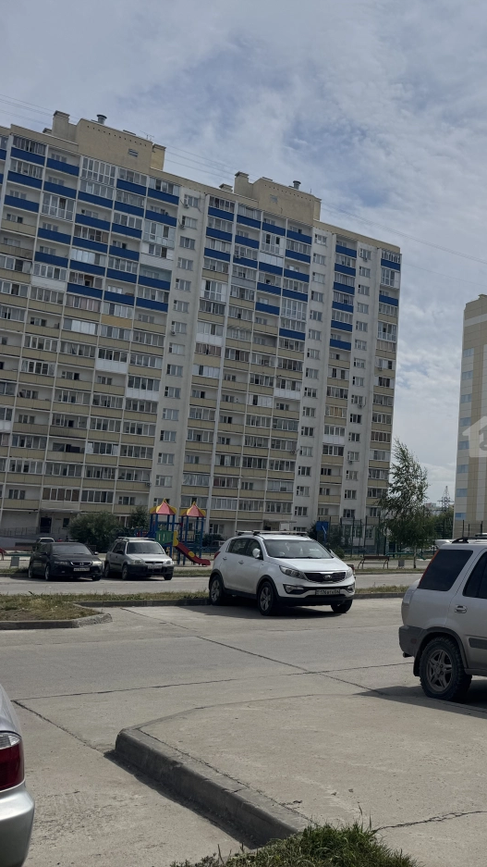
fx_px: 804
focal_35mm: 35
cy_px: 433
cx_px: 570
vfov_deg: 56.6
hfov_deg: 29.4
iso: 64
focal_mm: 6.76
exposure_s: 1/12346
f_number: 1.78
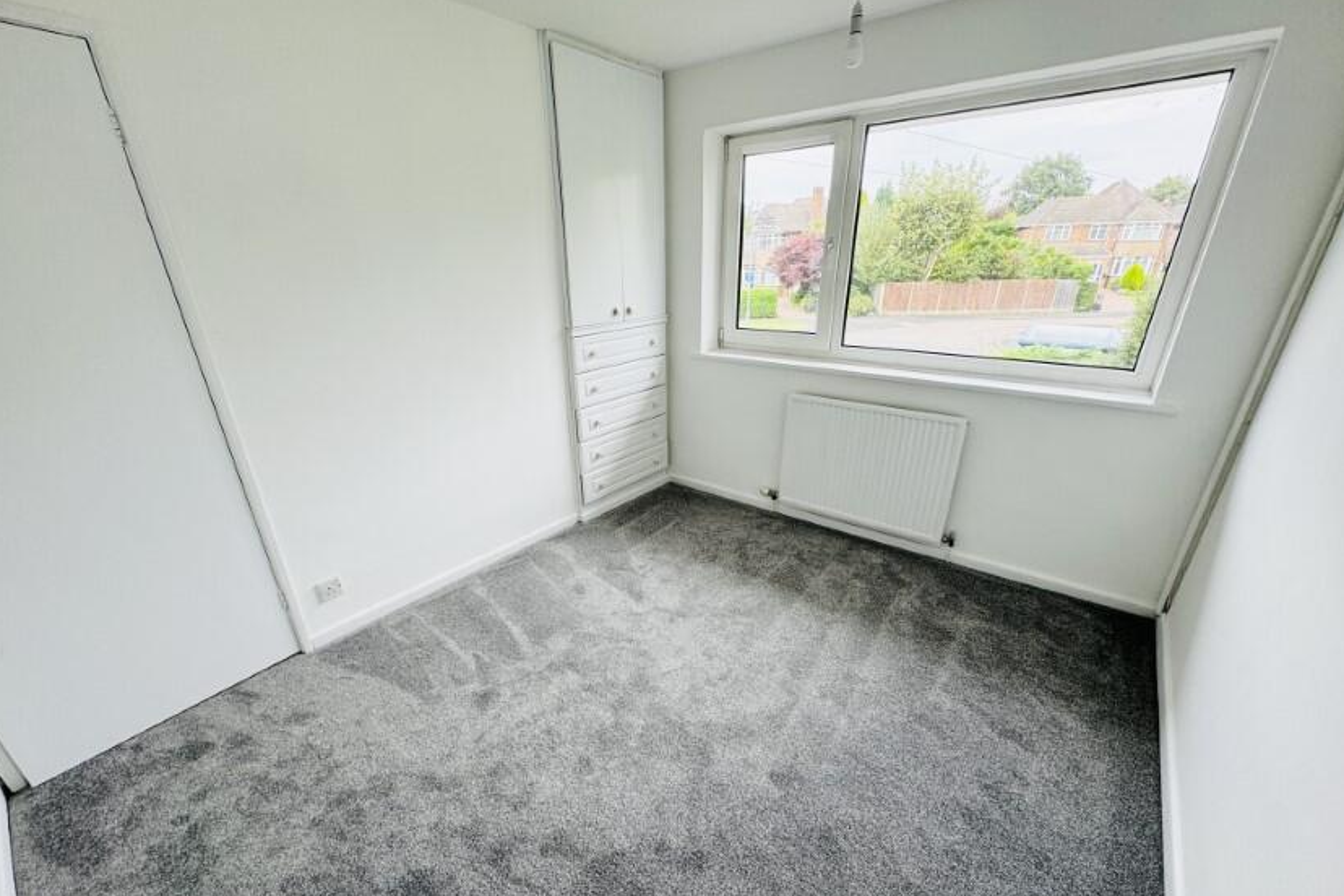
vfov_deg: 77.0
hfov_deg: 100.4
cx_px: 657
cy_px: 498
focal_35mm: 15
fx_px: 560
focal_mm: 2.22
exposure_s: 1/99
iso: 50
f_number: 2.2
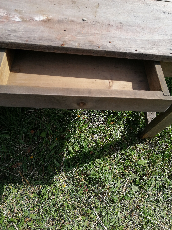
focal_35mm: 27
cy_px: 115
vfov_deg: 65.3
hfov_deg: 51.4
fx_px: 179
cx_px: 86
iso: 50
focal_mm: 3.95
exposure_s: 1/1379
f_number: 1.8
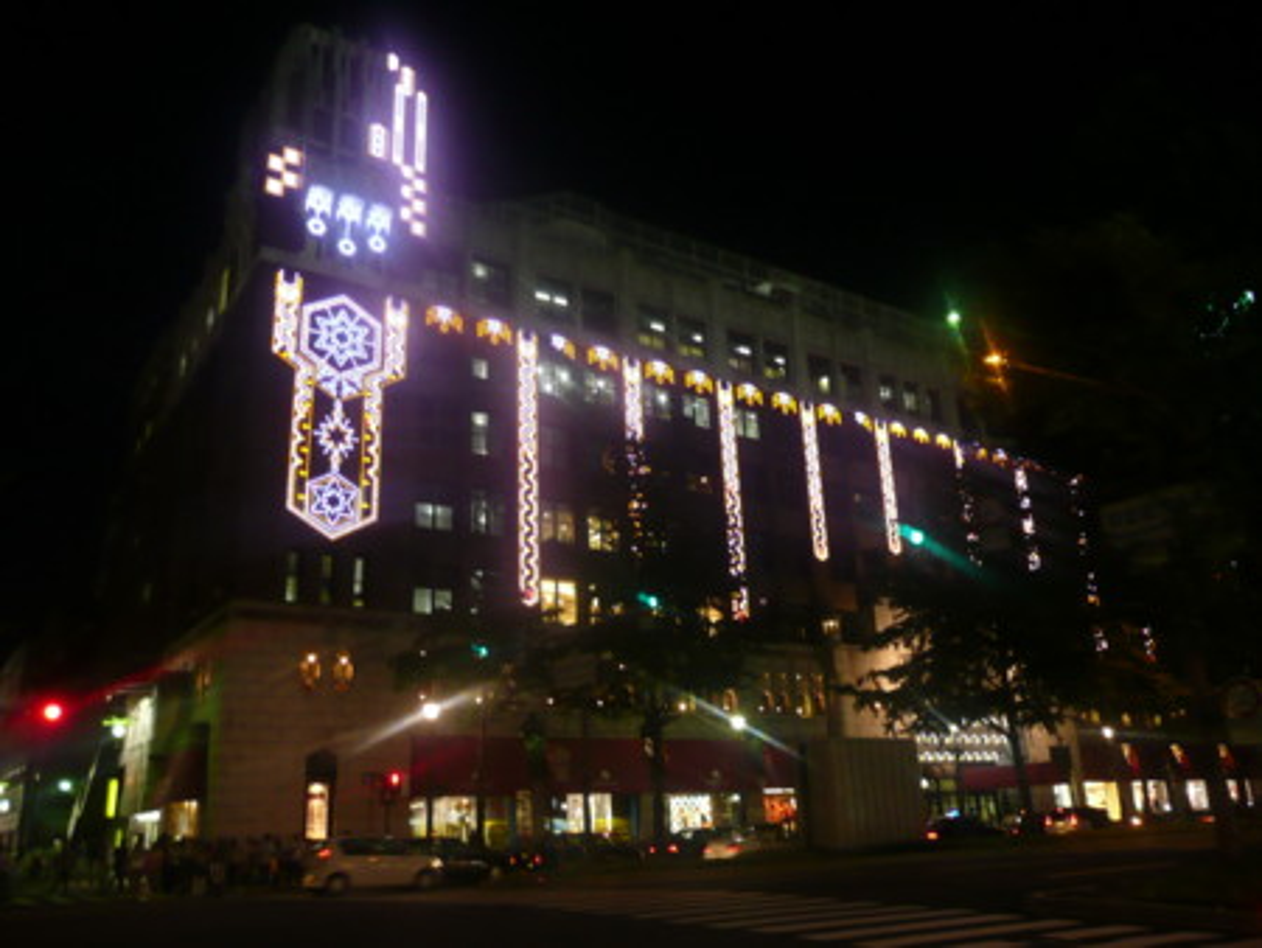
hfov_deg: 63.4
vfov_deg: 49.8
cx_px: 631
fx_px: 1021
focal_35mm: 28
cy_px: 474
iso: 200
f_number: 3.3
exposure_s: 1/8
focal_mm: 4.6
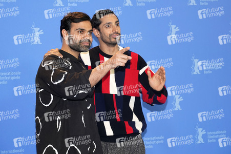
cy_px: 77
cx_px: 116
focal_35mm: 75
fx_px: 481
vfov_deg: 18.2
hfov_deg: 27.0
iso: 1600
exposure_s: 1/160
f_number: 5.6
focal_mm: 75
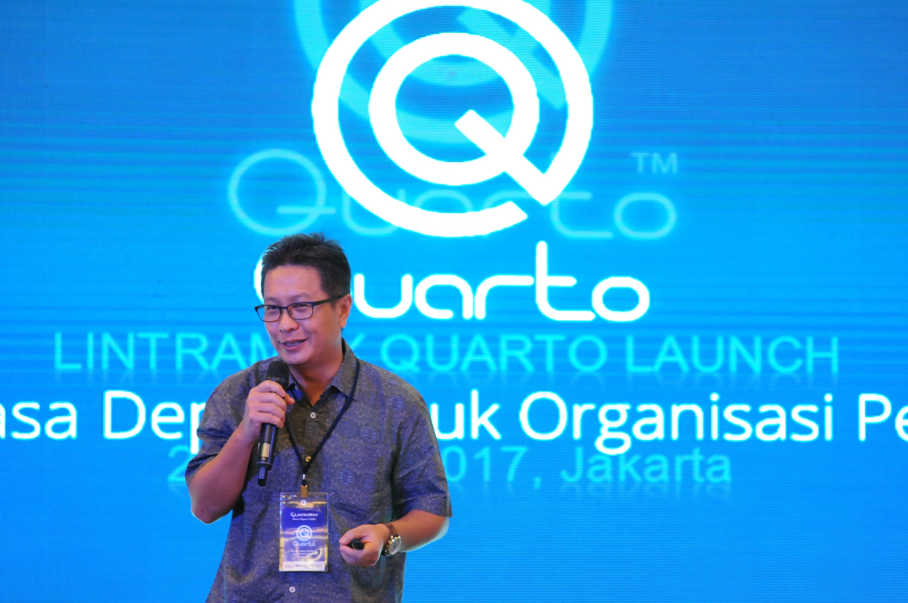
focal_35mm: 232
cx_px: 454
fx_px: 5857
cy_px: 302
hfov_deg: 8.9
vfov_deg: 5.9
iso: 1250
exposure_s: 1/160
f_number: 2.8
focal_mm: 155
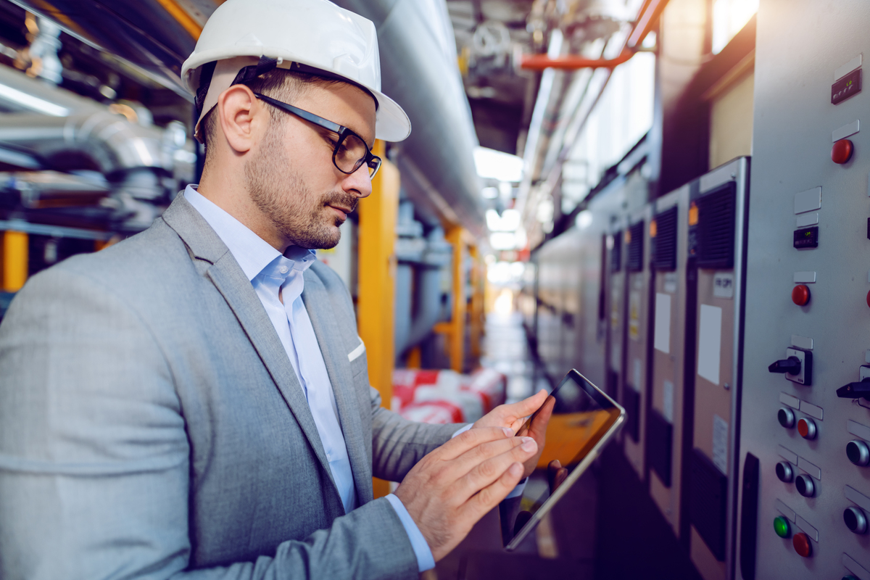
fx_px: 483
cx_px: 435
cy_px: 290
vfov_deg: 61.9
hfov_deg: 84.0
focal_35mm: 20
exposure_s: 1/250
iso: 200
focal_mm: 20
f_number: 1.4
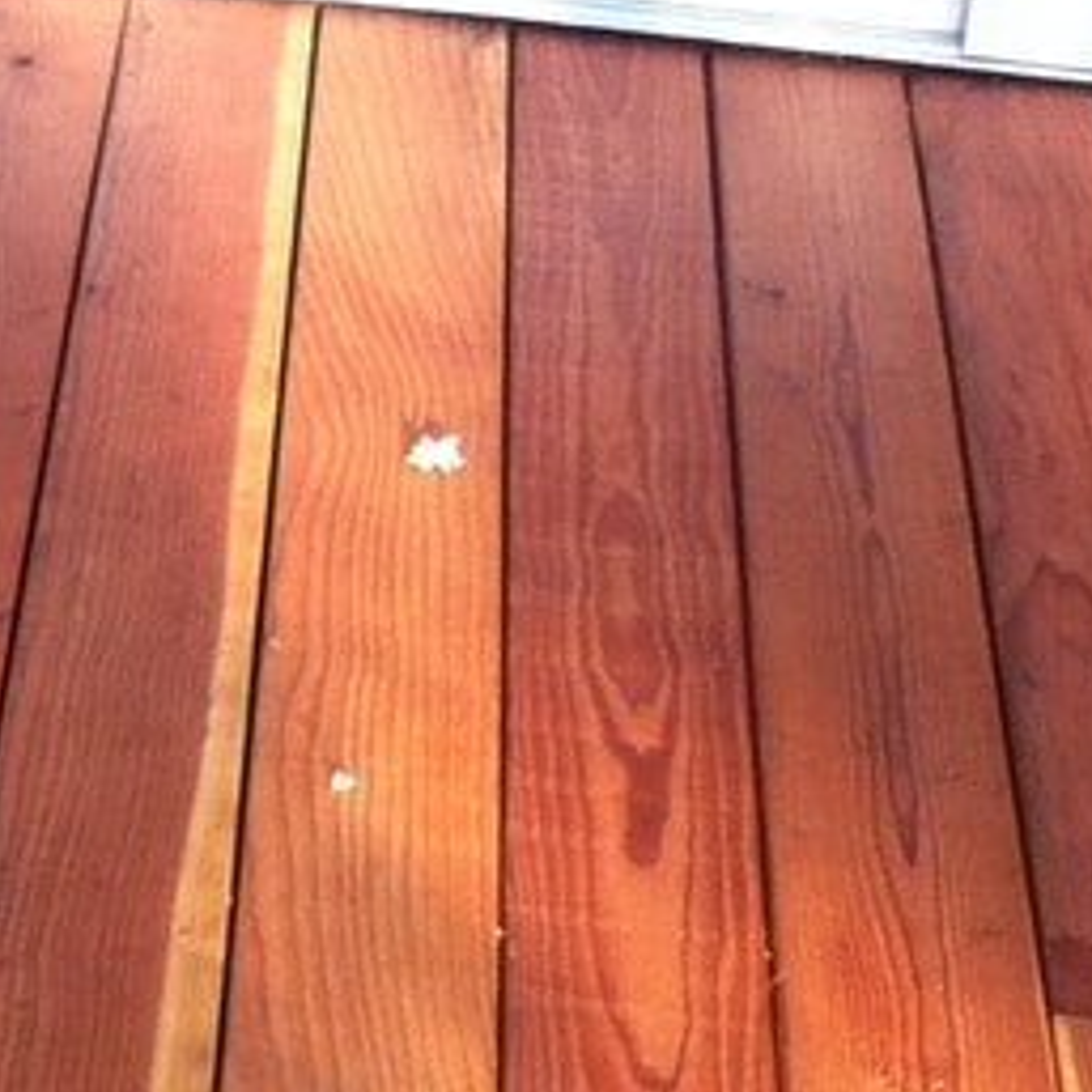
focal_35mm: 161
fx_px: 5746
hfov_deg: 10.5
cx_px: -563
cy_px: 25
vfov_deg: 10.8
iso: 100
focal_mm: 3.85
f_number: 2.8
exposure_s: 1/40
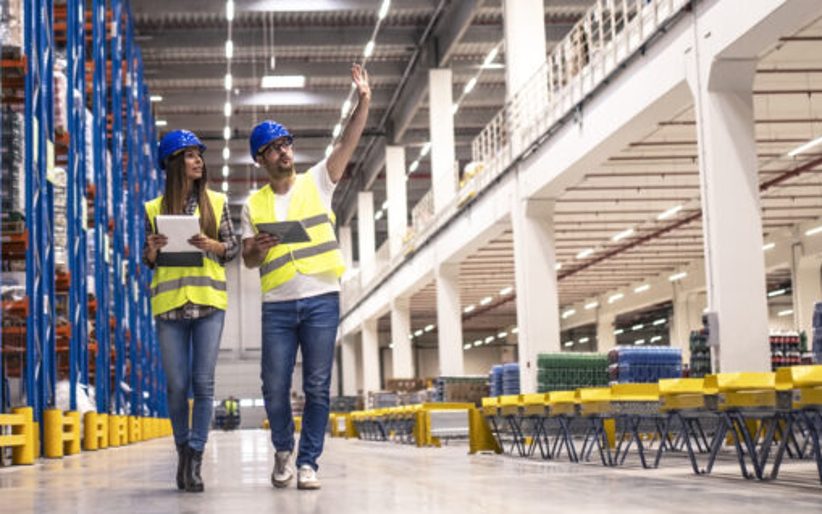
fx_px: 1837
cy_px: 152
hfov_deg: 25.1
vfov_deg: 15.9
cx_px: 299
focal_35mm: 82
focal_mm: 35
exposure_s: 1/250
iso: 500
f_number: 1.4
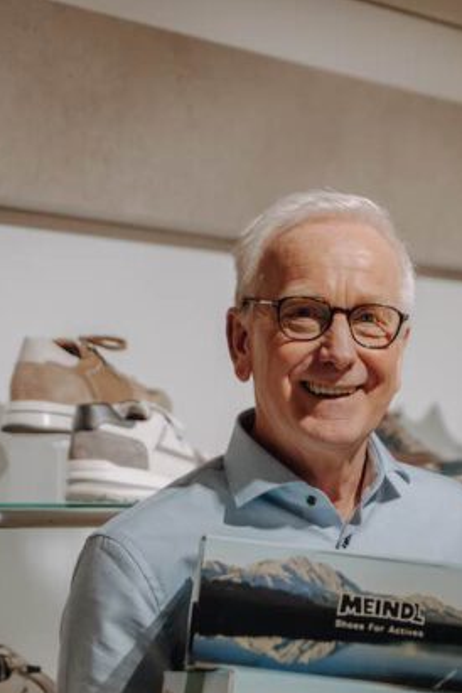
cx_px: 352
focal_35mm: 137
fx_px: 2637
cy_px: 548
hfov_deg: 10.0
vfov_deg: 14.9
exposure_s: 1/800
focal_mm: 75
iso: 1000
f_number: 3.2
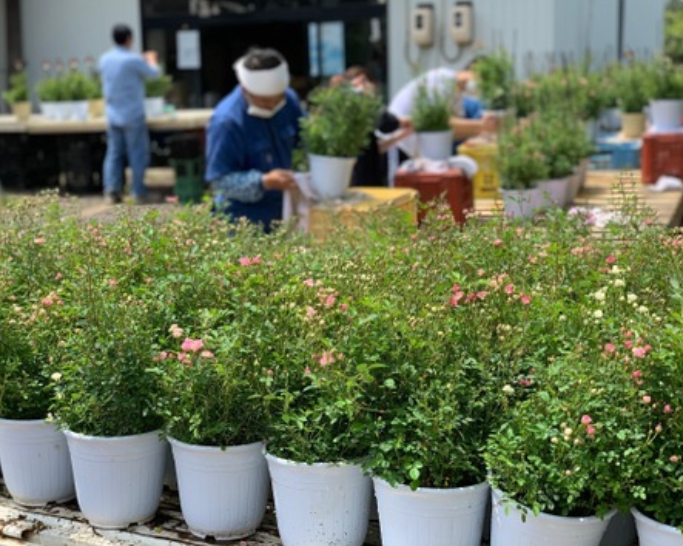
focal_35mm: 55
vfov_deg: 27.6
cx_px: 344
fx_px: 1111
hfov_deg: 34.2
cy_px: 270
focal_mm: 6
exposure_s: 1/600
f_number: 2.4
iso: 16
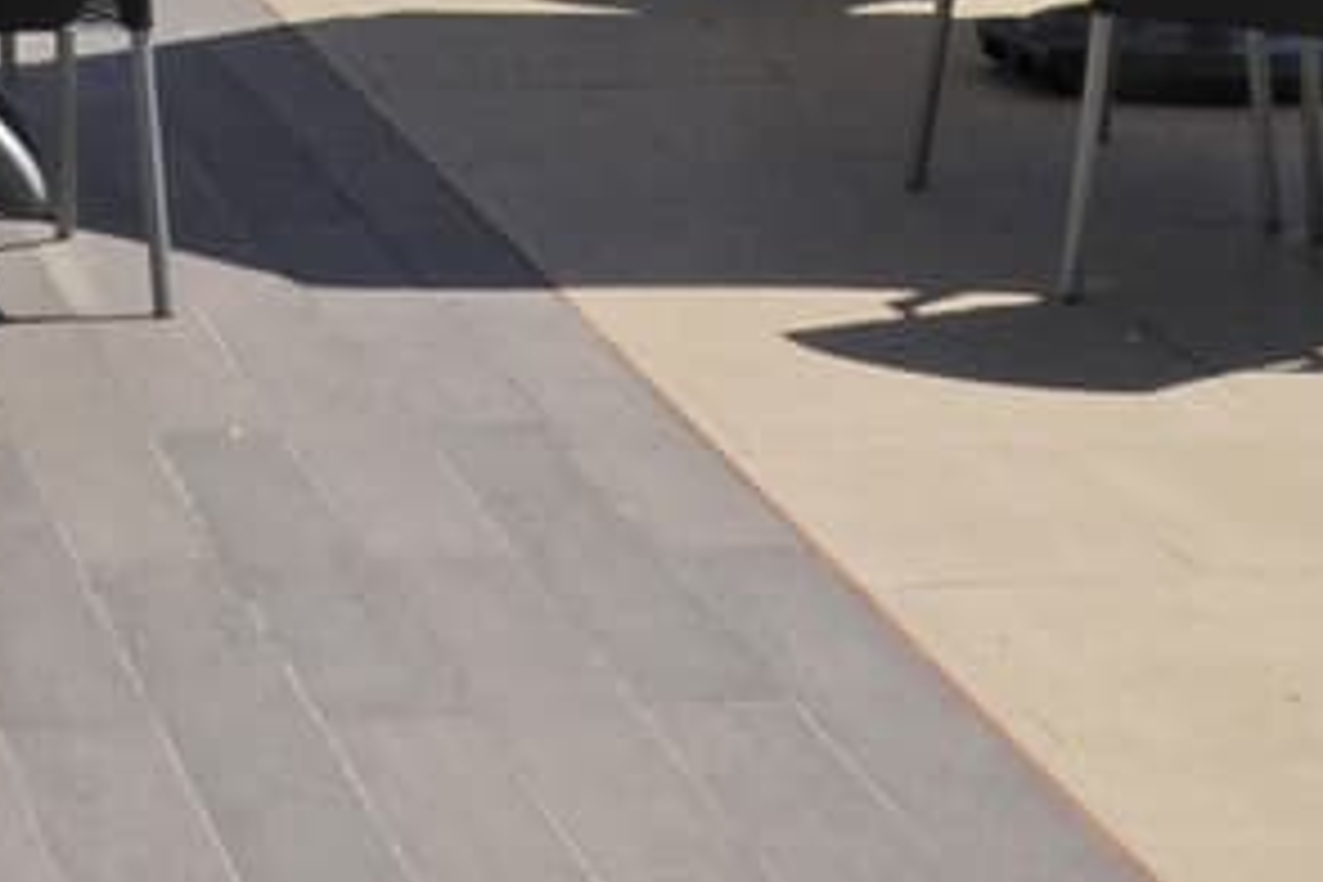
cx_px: -680
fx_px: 5990
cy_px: -1098
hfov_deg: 12.0
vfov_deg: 7.9
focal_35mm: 163
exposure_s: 1/640
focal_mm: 16
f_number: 13
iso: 400
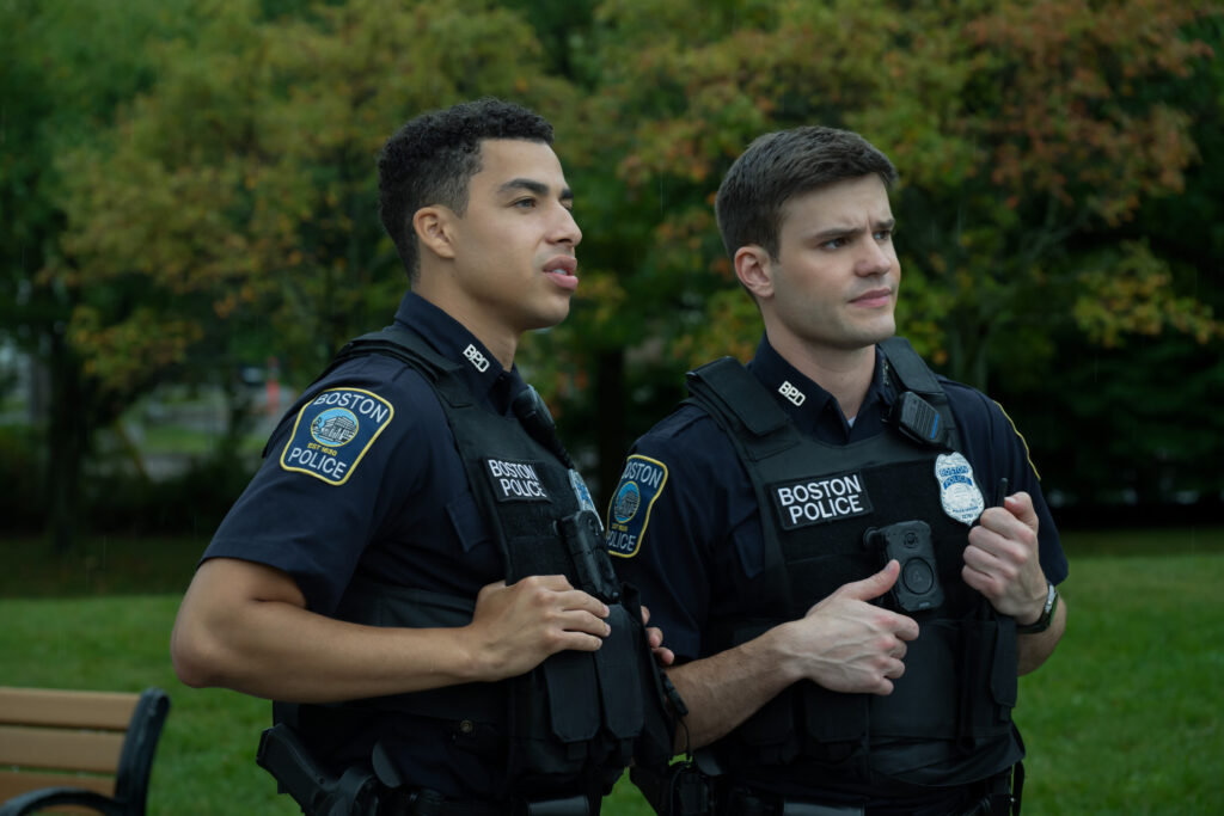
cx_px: 612
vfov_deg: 14.7
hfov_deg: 21.9
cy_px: 408
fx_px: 3162
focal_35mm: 93
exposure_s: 1/160
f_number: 5.6
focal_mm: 93
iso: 800
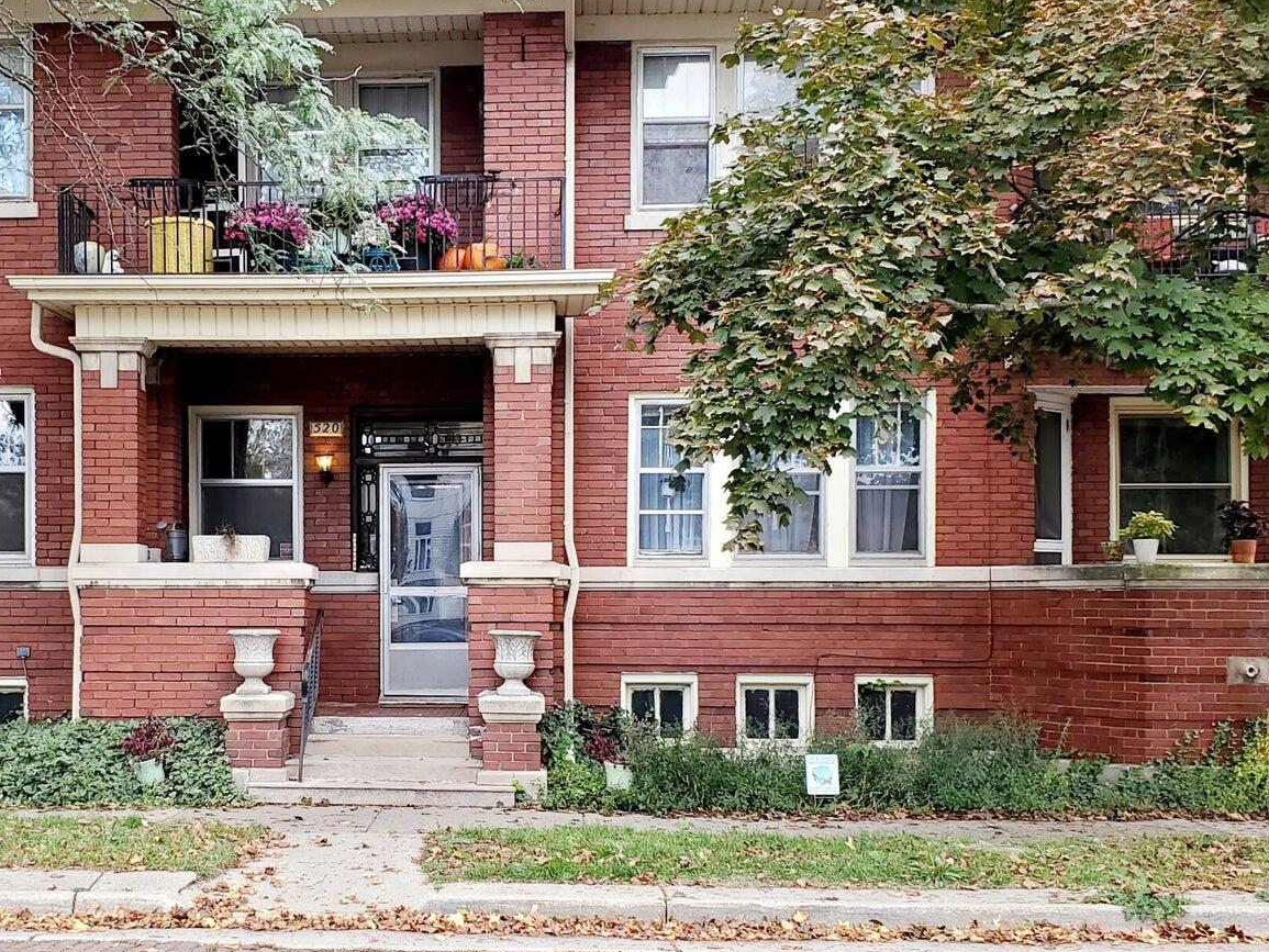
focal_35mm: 48
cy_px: 569
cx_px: 424
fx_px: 1760
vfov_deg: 30.2
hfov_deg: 39.2
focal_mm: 4.3
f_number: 2.4
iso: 50
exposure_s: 1/128
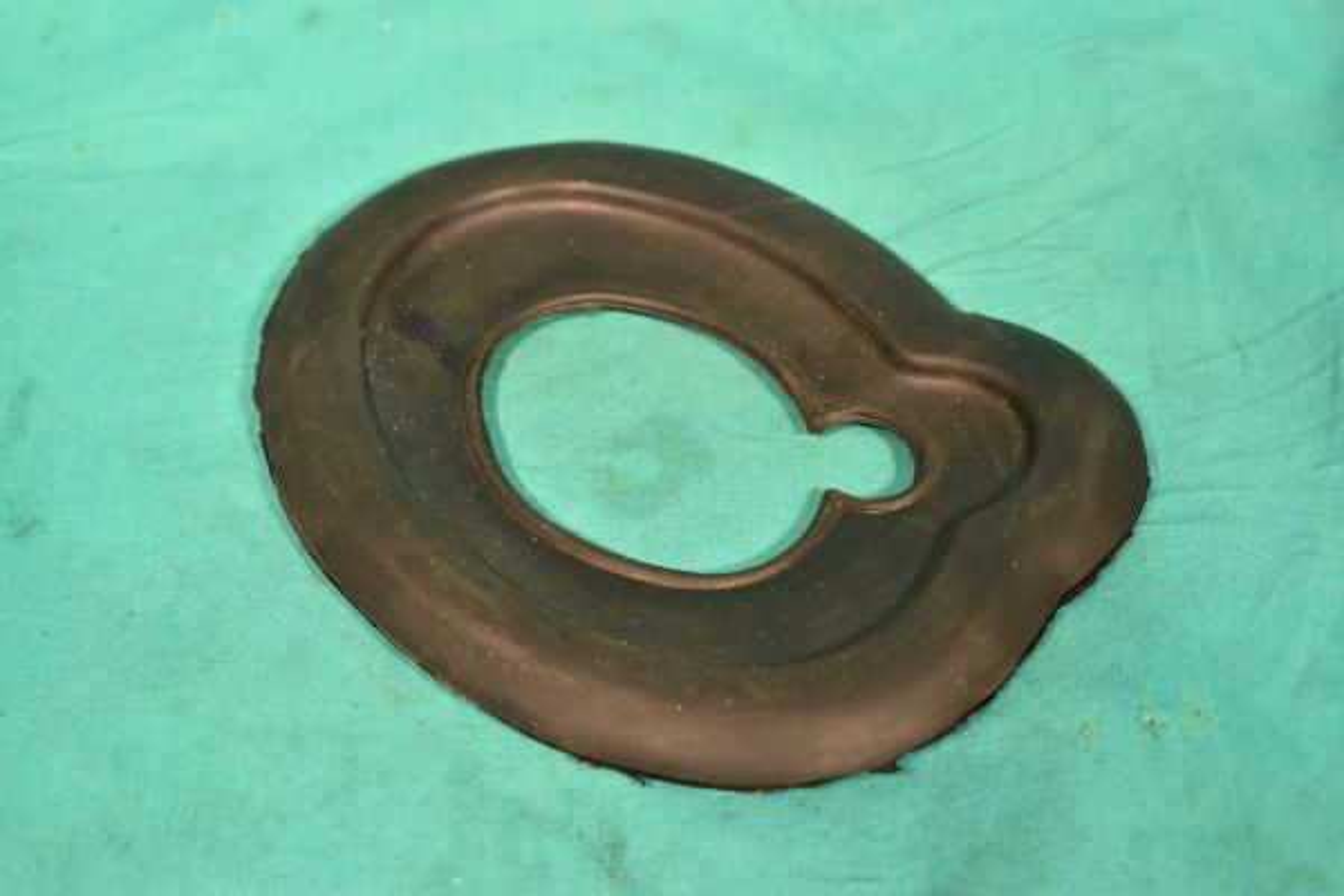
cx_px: 672
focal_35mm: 69
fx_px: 2576
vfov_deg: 19.7
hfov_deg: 29.2
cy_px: 448
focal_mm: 46
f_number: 7.1
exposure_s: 1/80
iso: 640
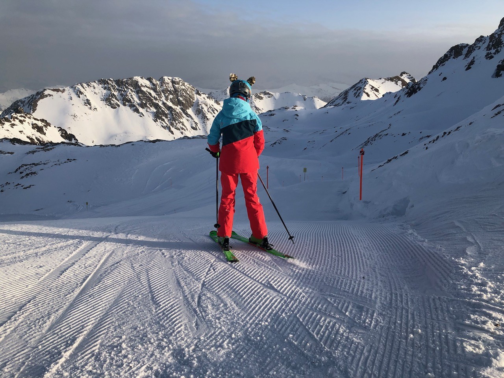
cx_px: 252
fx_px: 408
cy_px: 189
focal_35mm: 28
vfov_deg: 49.7
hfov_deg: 63.4
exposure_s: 1/1473
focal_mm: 4
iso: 20
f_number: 1.8
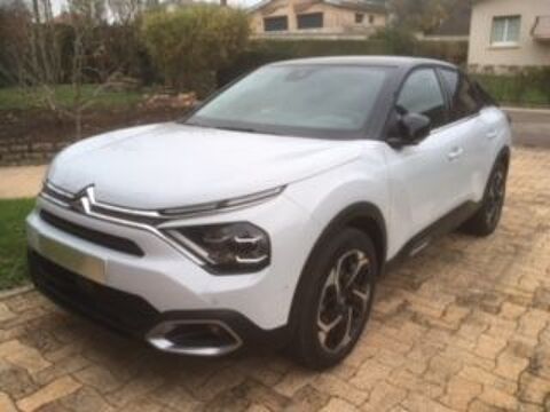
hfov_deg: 61.7
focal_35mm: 29
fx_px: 461
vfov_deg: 48.2
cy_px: 206
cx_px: 275
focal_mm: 4.15
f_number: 2.2
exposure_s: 1/161
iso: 25
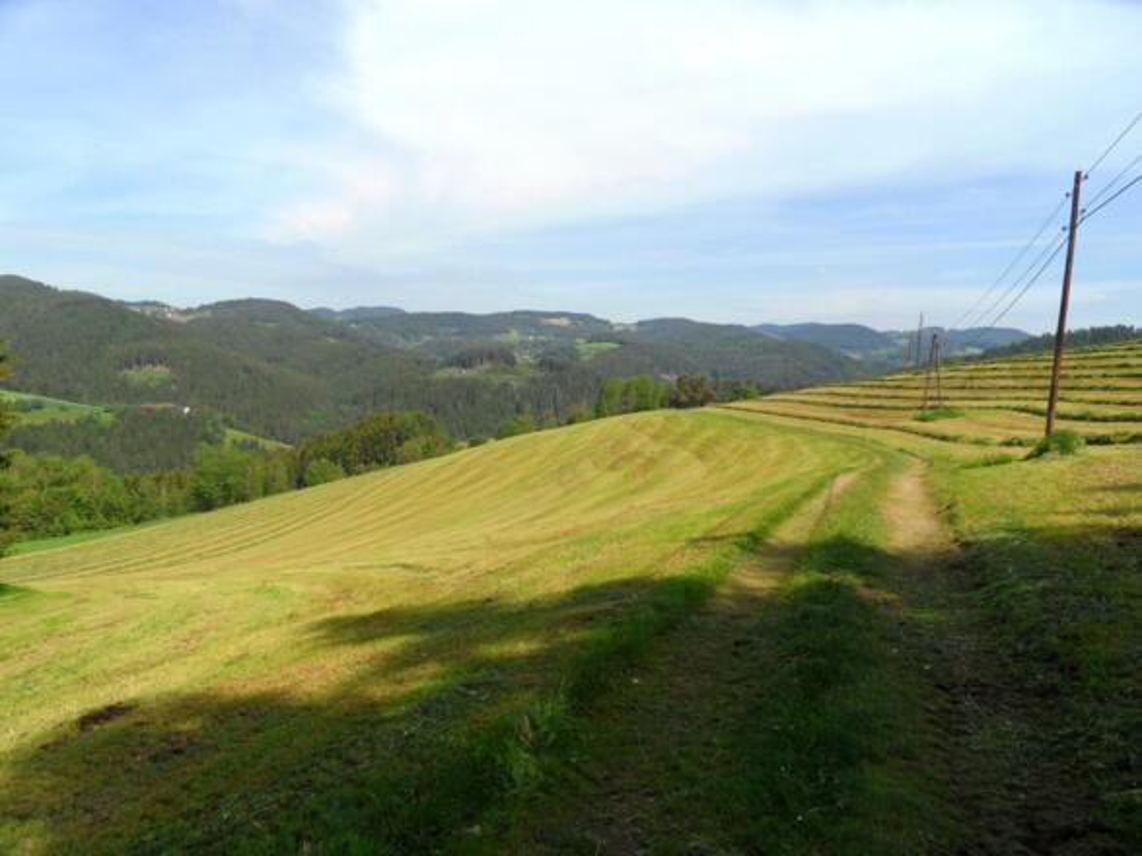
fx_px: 792
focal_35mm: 24
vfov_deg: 56.8
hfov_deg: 71.6
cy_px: 428
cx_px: 571
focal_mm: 3.9
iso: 80
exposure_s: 1/500
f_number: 4.6
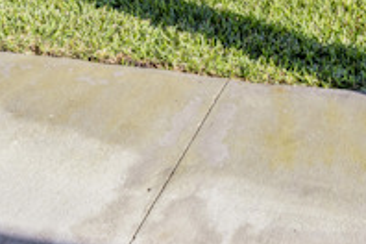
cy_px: -270
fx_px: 691
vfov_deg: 15.3
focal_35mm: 68
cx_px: 279
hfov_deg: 29.2
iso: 320
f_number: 9
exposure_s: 1/250
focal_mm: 14
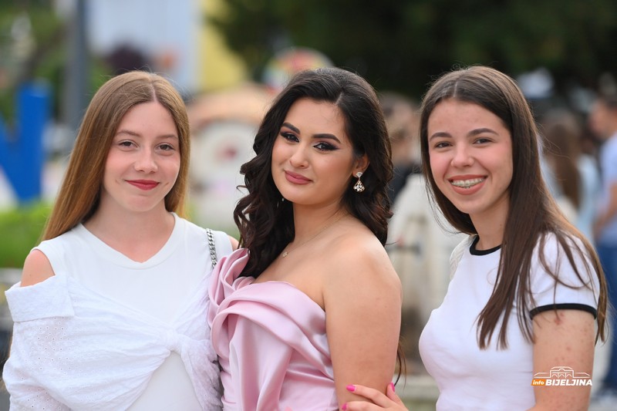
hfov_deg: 15.2
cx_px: 308
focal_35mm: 135
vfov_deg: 10.2
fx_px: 2313
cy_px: 206
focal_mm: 135
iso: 1000
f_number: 2.8
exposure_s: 1/5000
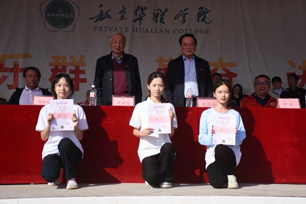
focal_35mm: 60
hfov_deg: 33.4
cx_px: 153
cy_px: 102
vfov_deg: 22.6
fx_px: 510
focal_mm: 40
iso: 640
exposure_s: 1/8000
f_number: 4.5
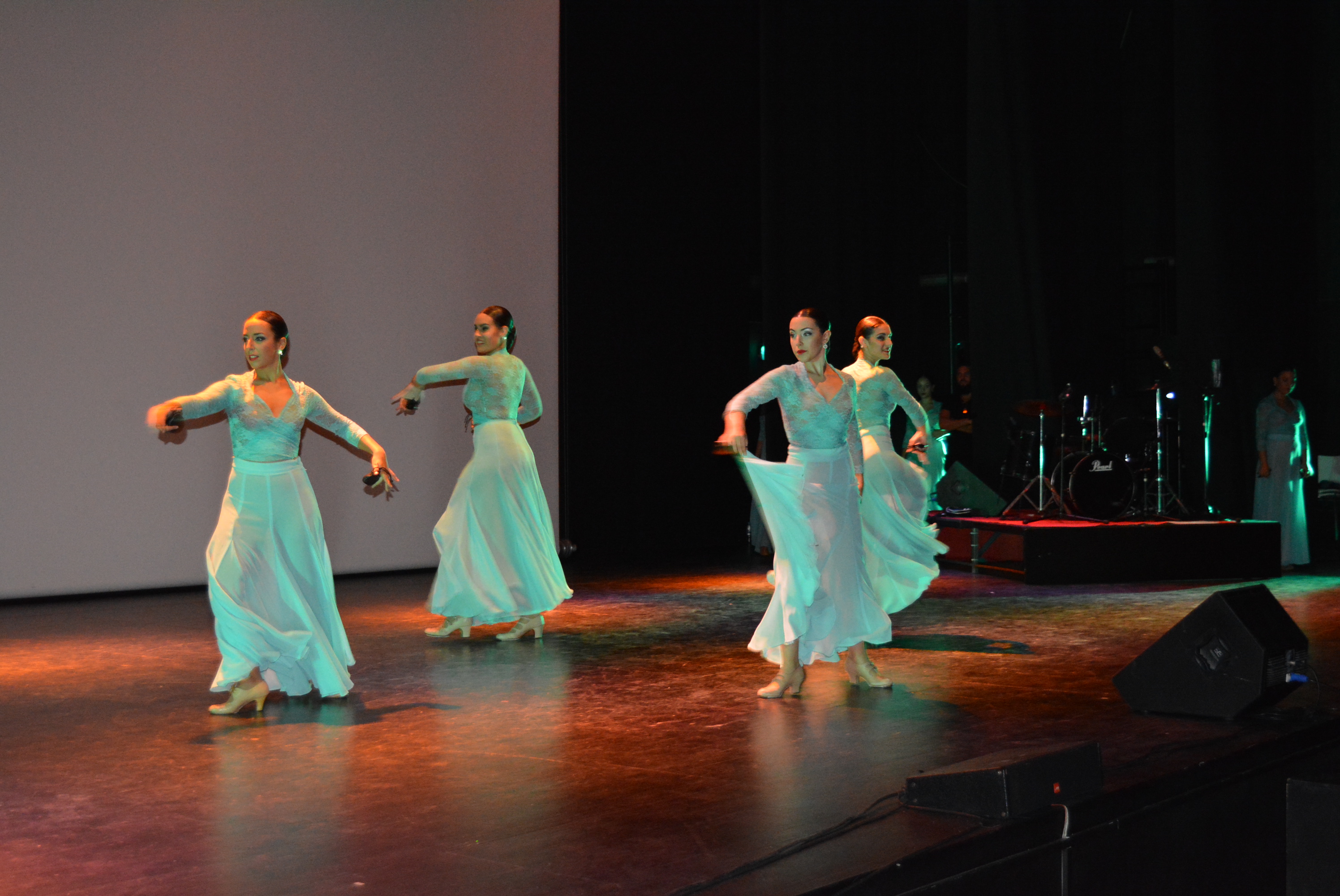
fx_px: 1900
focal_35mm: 51
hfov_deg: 38.9
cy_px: 448
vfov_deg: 26.5
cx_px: 670
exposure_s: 1/60
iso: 3200
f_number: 4.5
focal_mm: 34
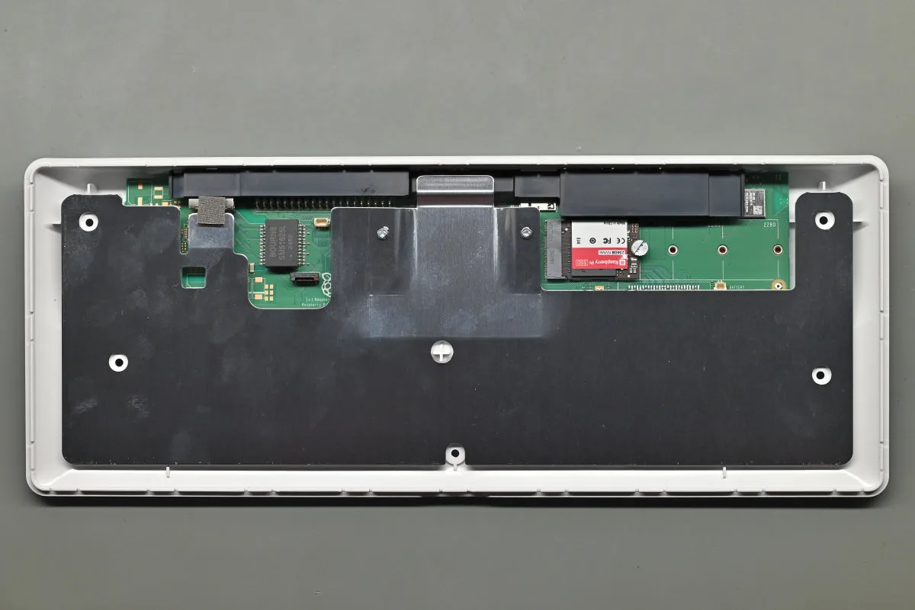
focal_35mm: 105
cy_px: 305
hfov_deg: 19.4
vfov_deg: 13.1
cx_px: 458
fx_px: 2670
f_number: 10
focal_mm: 105
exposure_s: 1/50
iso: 640
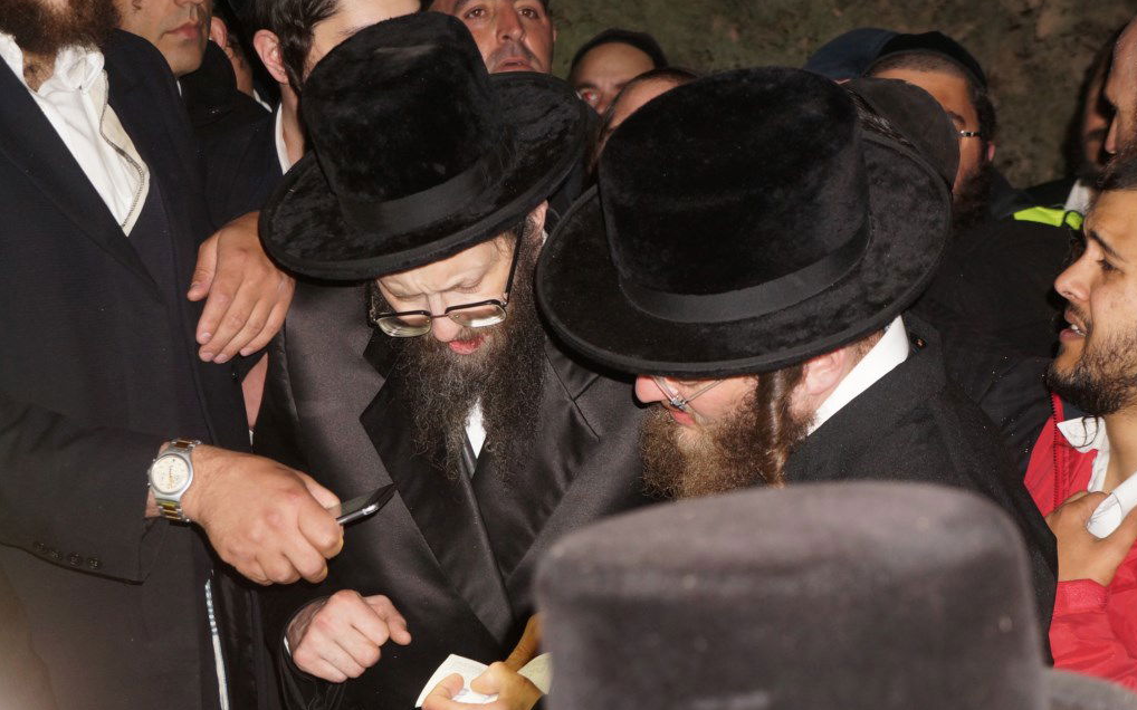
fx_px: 2618
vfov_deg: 15.4
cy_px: 377
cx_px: 571
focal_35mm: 85
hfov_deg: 24.5
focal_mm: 55
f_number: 5.6
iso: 1250
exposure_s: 1/60
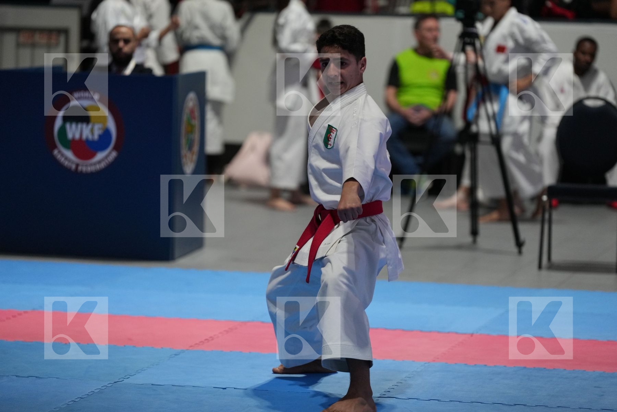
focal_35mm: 170
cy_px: 206
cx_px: 308
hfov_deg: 12.1
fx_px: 2913
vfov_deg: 8.1
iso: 3200
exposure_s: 1/500
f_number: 2.8
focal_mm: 170
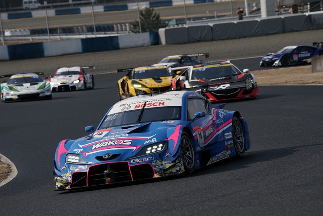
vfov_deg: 6.1
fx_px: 2028
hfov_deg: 9.1
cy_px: 108
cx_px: 161
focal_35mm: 226
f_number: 10
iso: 200
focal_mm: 225
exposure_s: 1/640
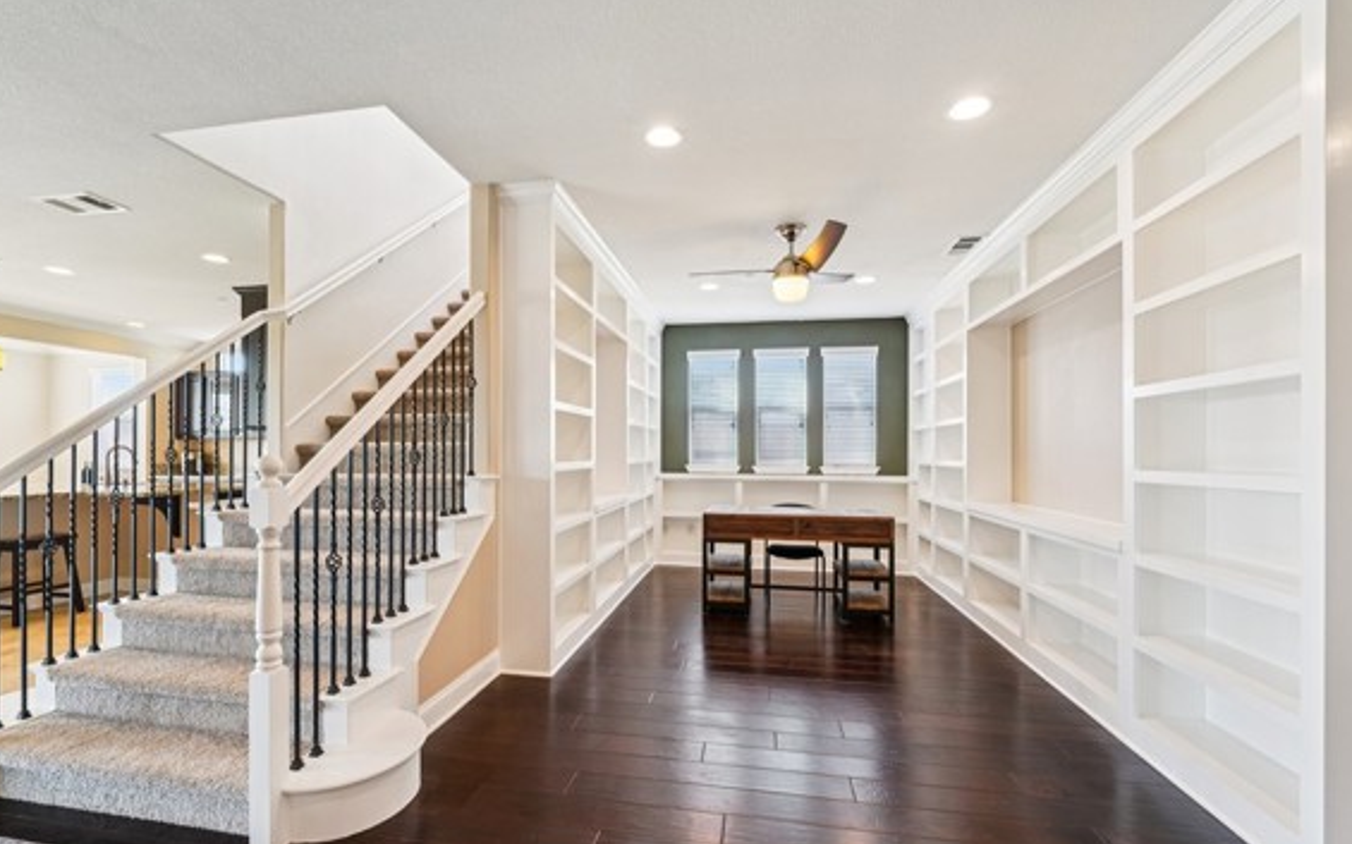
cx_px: 653
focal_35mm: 15
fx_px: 553
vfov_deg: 74.6
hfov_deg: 101.4
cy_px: 457
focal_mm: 13
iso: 400
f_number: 9
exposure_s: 1/13
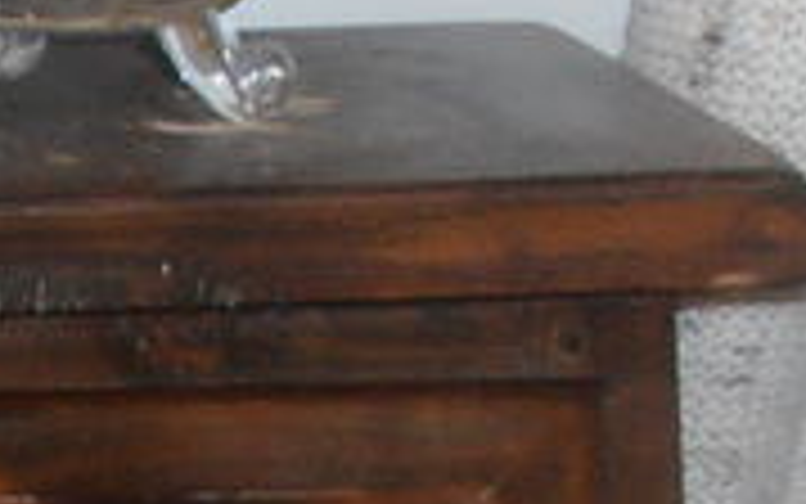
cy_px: 1593
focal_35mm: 142
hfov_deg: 13.3
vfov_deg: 7.8
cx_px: -648
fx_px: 3120
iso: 125
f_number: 3
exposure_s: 1/30
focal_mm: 4.2
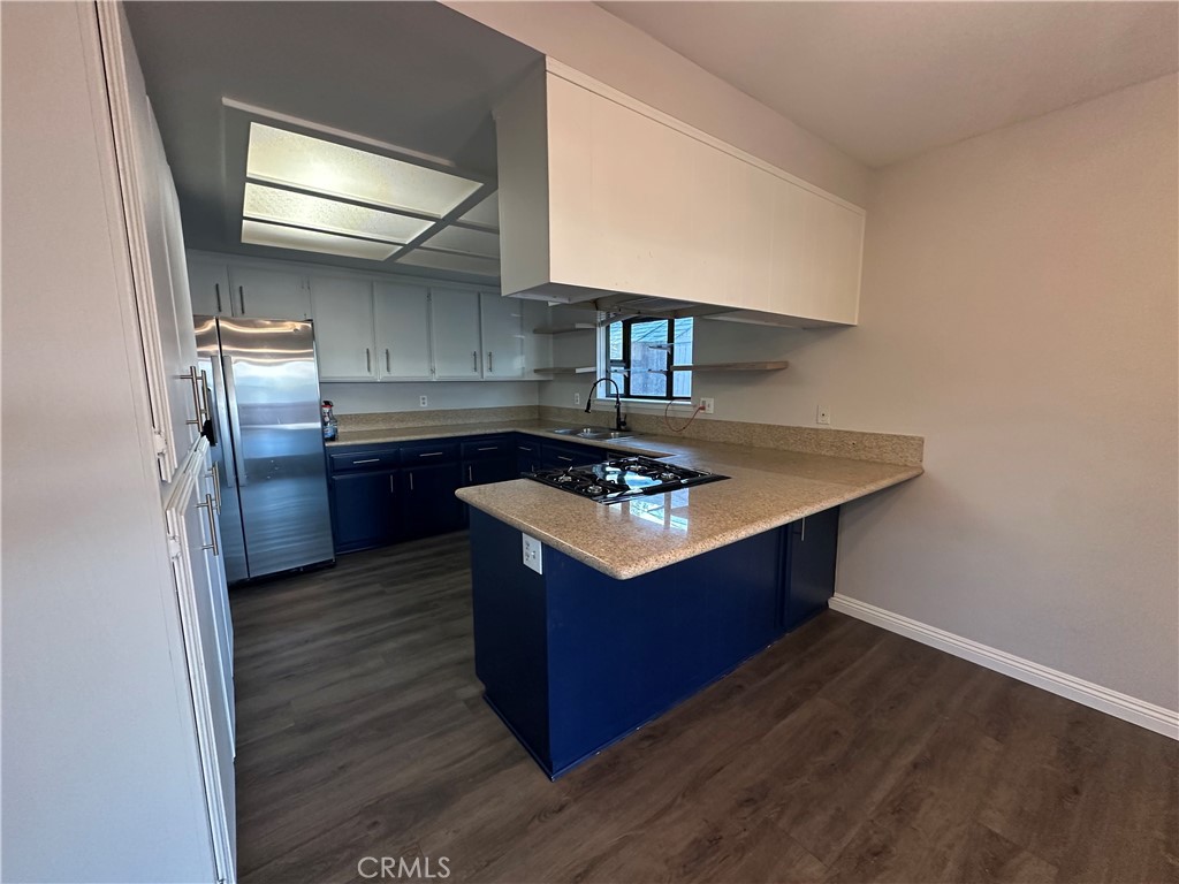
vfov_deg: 85.7
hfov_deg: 102.1
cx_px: 590
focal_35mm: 14
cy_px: 442
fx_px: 477
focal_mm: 2.22
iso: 400
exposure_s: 1/60
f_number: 2.2
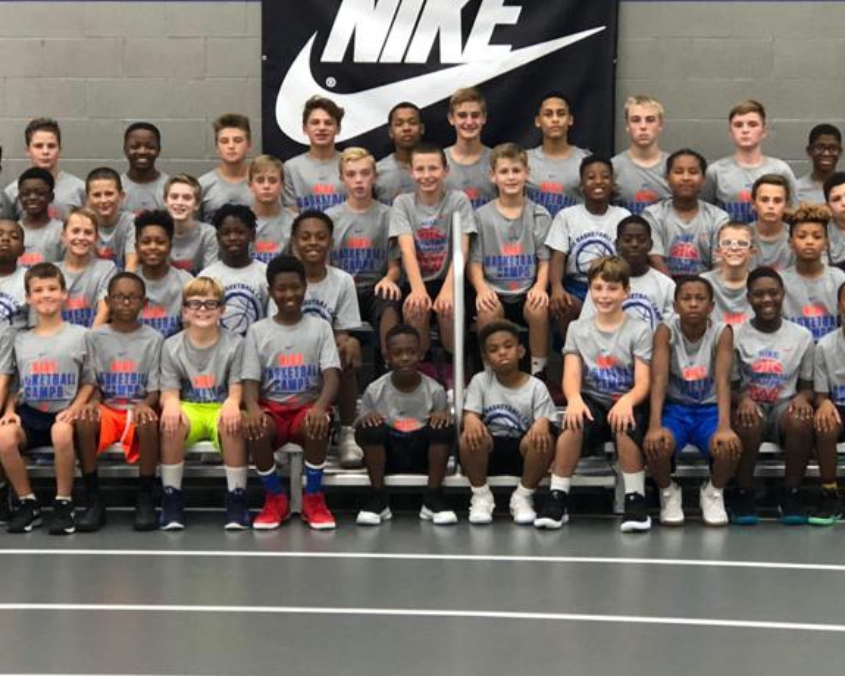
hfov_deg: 19.4
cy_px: 300
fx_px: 2476
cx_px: 447
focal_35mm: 99
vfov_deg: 15.5
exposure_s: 1/60
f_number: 2.8
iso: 320
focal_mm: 6.6
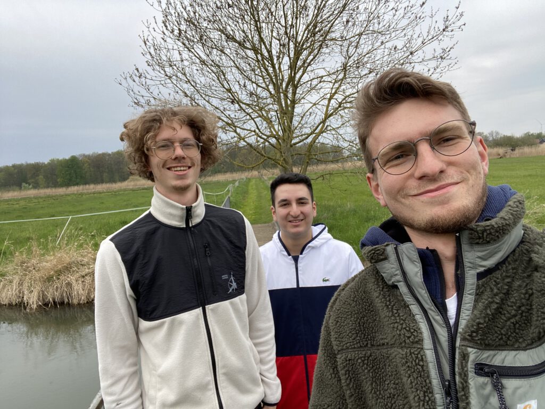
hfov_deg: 73.9
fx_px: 362
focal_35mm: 23
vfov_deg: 58.9
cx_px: 272
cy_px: 204
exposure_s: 1/466
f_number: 2.2
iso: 25
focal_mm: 2.71
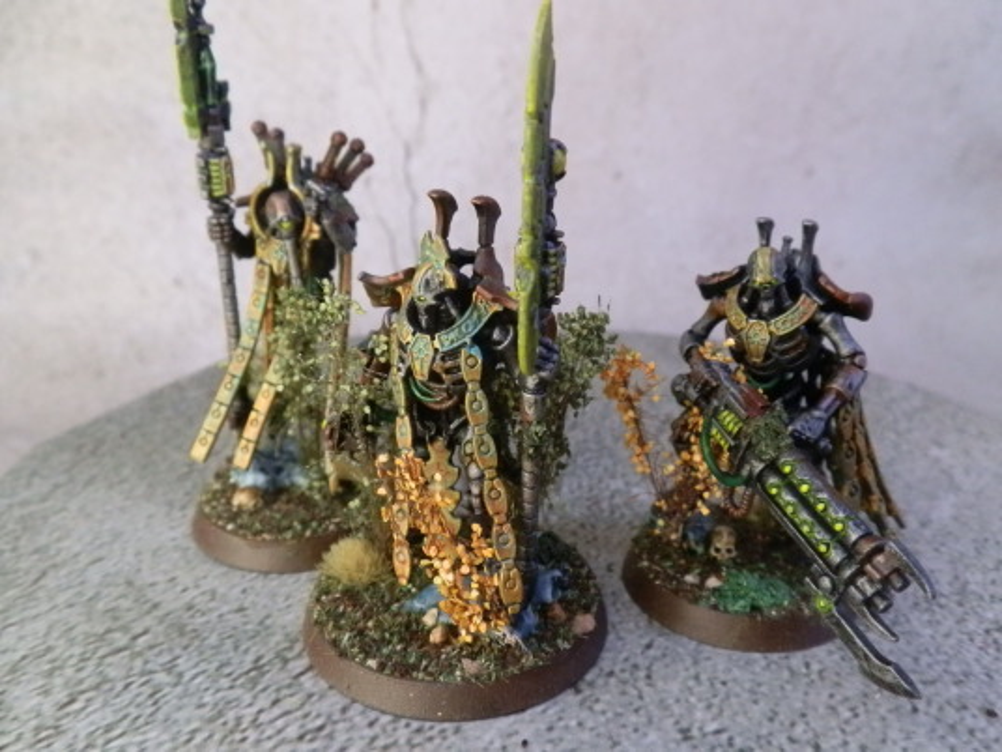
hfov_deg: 63.4
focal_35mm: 28
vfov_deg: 49.7
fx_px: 810
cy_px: 376
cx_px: 501
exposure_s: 1/125
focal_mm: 5
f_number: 3.1
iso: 400
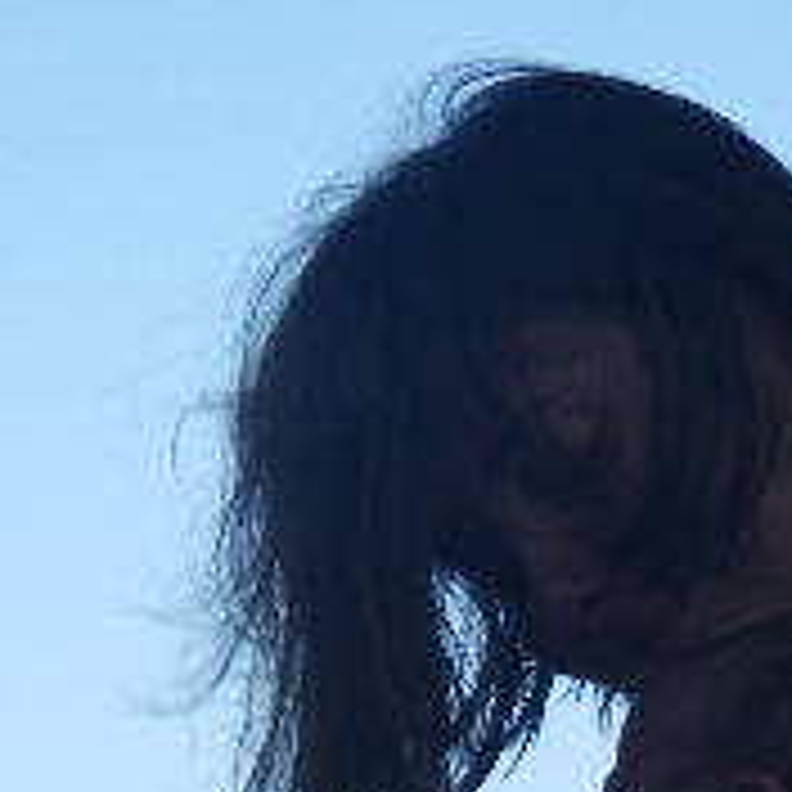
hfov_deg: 9.7
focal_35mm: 180
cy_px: 603
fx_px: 4659
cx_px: 619
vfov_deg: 9.7
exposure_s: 1/160
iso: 50
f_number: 4.2
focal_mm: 7.5
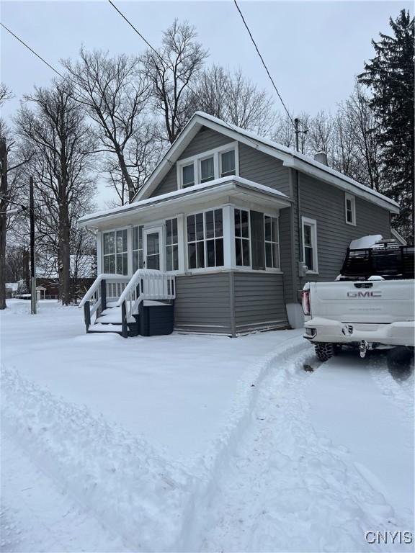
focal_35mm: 26
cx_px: 208
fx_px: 416
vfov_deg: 67.3
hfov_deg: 53.1
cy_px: 276
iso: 50
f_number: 1.5
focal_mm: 5.7
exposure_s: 1/4274
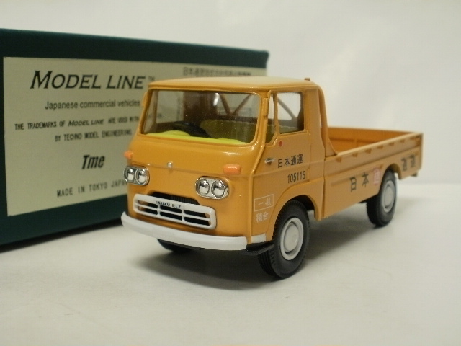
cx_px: 230
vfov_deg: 32.9
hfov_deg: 42.9
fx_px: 586
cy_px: 173
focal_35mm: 44
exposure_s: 1/10
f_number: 4
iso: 125
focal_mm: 7.7
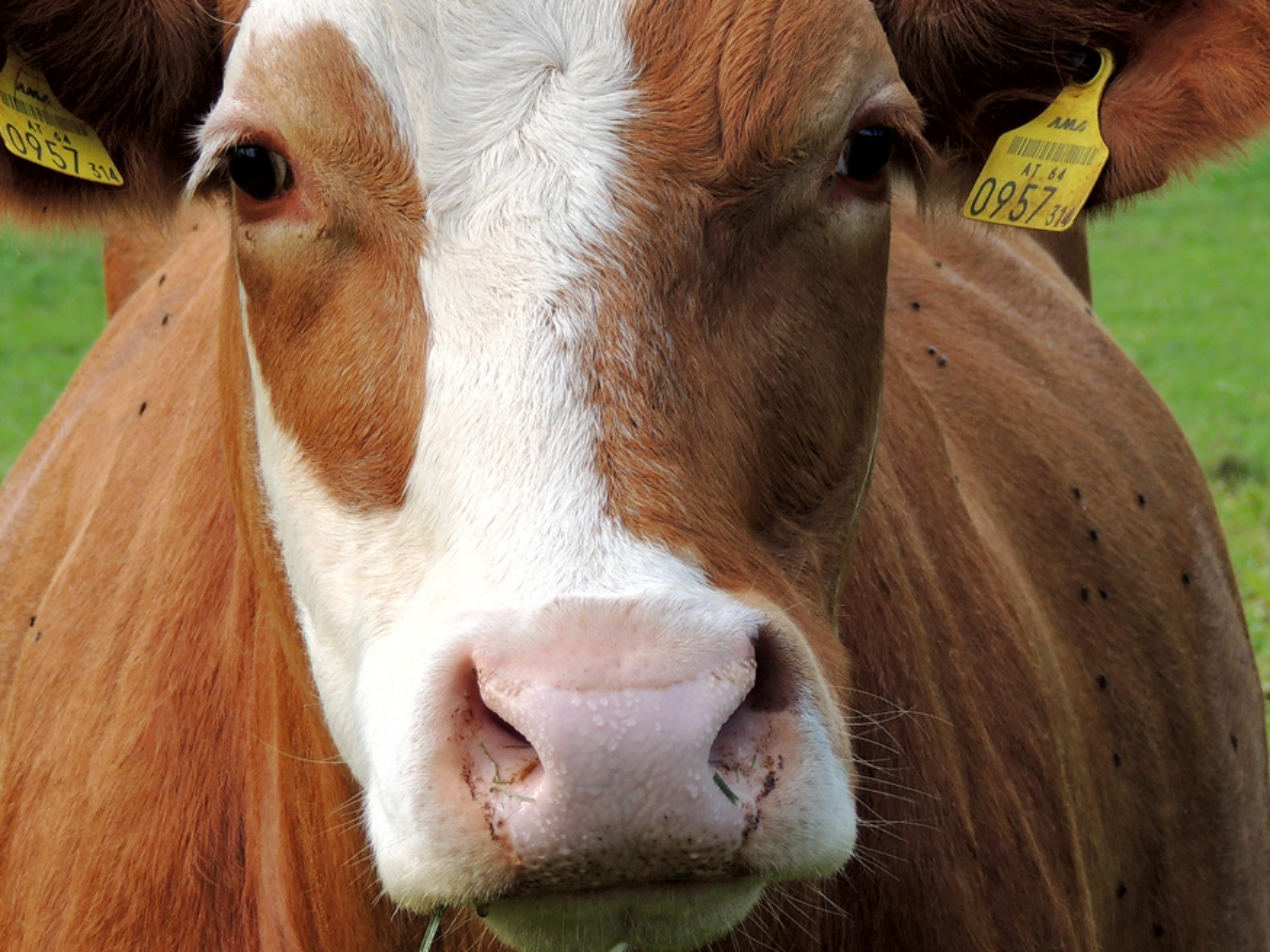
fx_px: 8766
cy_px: 282
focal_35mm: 239
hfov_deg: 8.3
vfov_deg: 6.2
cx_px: 526
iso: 100
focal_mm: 25.8
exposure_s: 1/125
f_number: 4.4
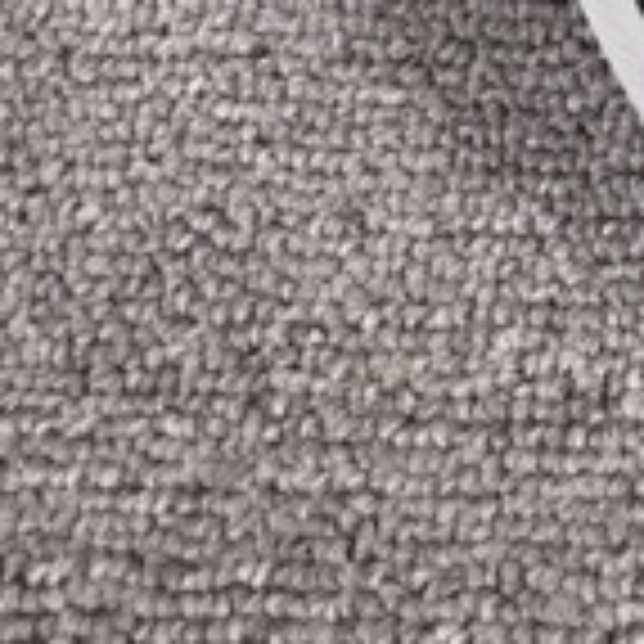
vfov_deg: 9.2
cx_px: 1473
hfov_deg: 9.2
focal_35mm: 173
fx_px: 3641
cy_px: -817
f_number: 2.4
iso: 25
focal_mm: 3.3
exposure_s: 1/100
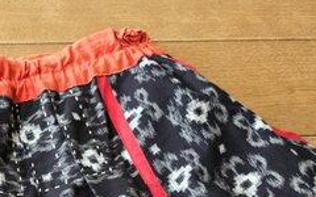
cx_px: -9
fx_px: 560
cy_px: 307
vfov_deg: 17.7
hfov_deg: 29.2
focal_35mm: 65
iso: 1250
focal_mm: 6.3
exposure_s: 1/100
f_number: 1.7
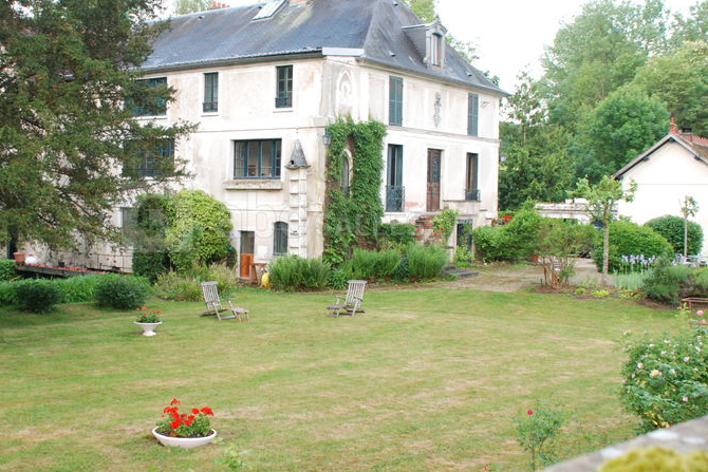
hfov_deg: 45.1
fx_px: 846
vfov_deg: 31.2
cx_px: 273
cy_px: 218
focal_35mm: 43
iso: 1250
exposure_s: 1/100
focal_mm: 20
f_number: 5
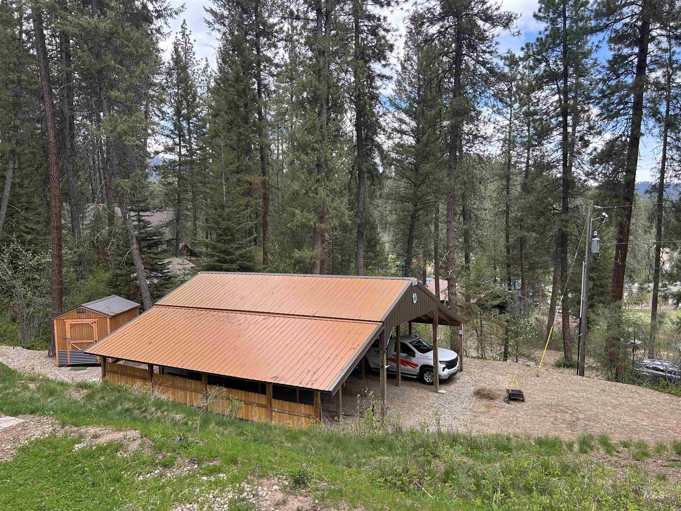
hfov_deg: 67.3
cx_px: 340
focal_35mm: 26
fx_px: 511
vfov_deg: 53.1
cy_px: 256
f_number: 1.5
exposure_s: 1/733
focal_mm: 5.7
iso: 50
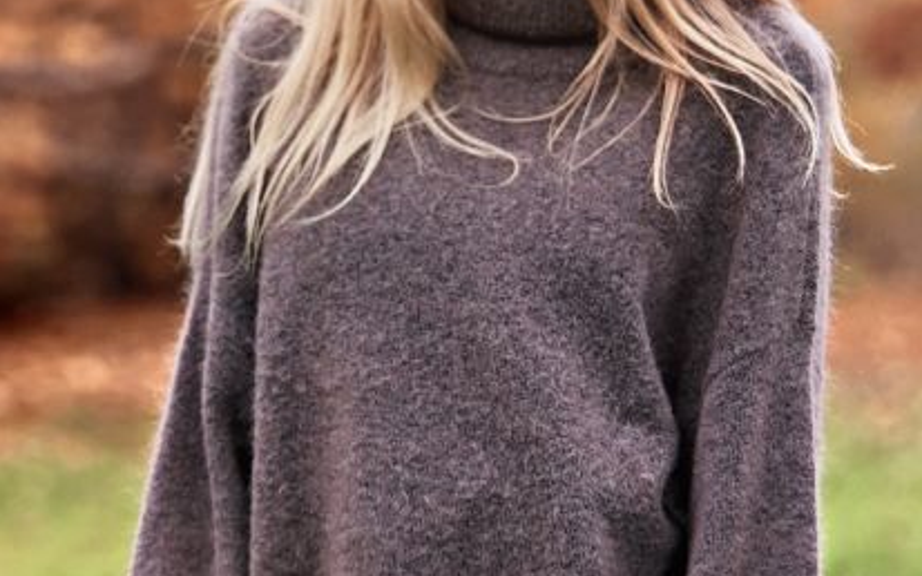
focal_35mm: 40
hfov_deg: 49.2
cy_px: 76
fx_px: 1005
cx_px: 426
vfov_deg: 30.8
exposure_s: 1/50
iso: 100
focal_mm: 5.1
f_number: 1.6
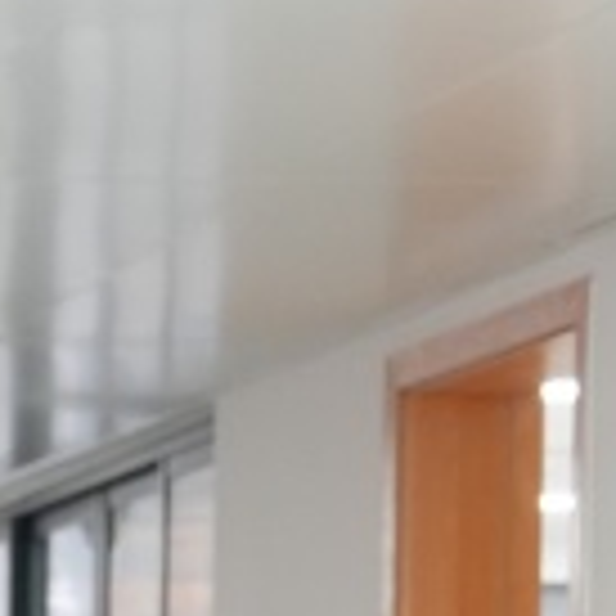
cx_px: -791
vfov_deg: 6.0
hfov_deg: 5.9
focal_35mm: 285
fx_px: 5738
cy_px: 1151
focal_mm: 51
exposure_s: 1/160
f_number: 4
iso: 2500
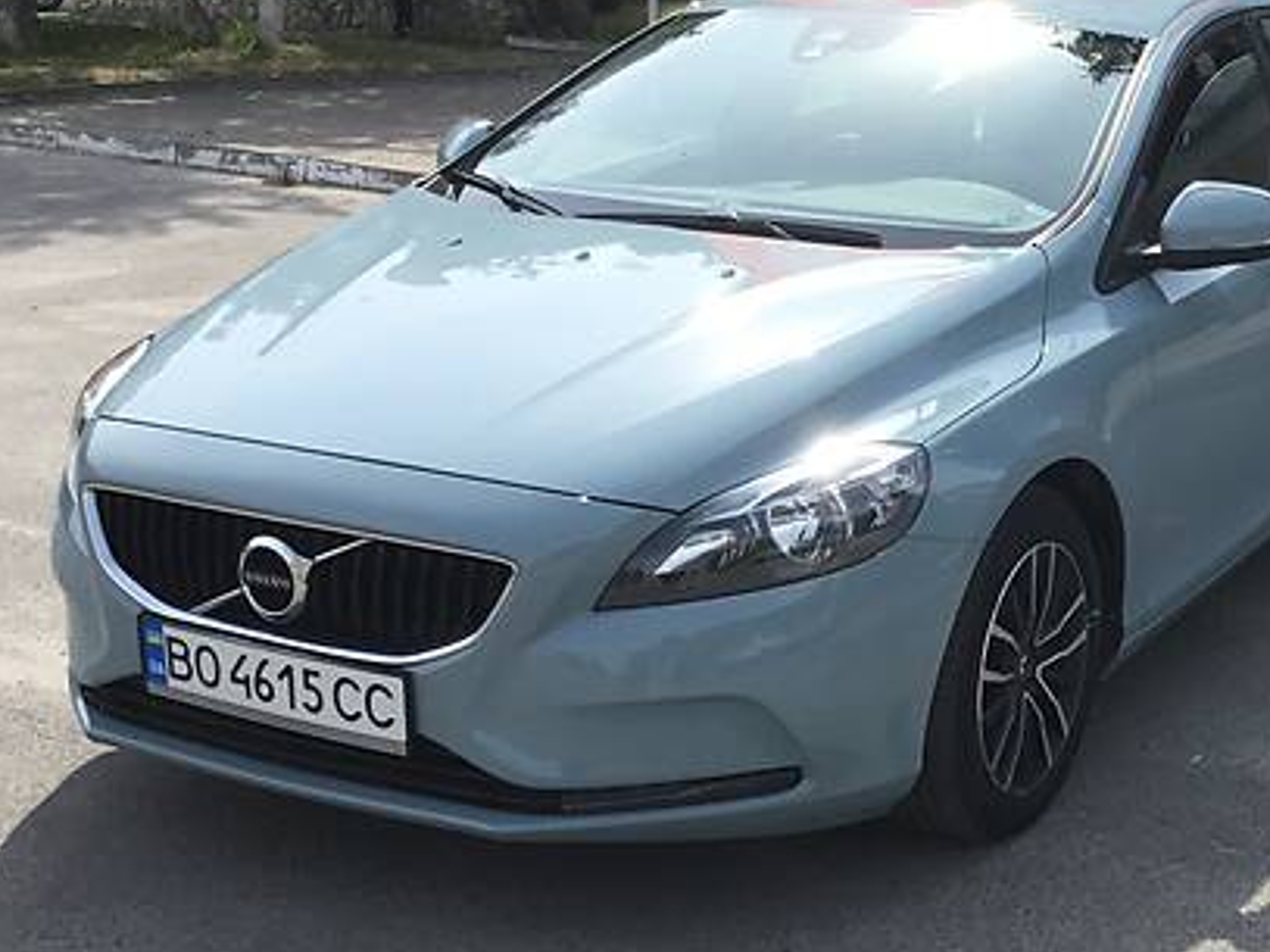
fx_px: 2237
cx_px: 936
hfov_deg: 31.2
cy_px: 543
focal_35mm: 61
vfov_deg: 24.0
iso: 25
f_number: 2.4
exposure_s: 1/1018
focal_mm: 3.3
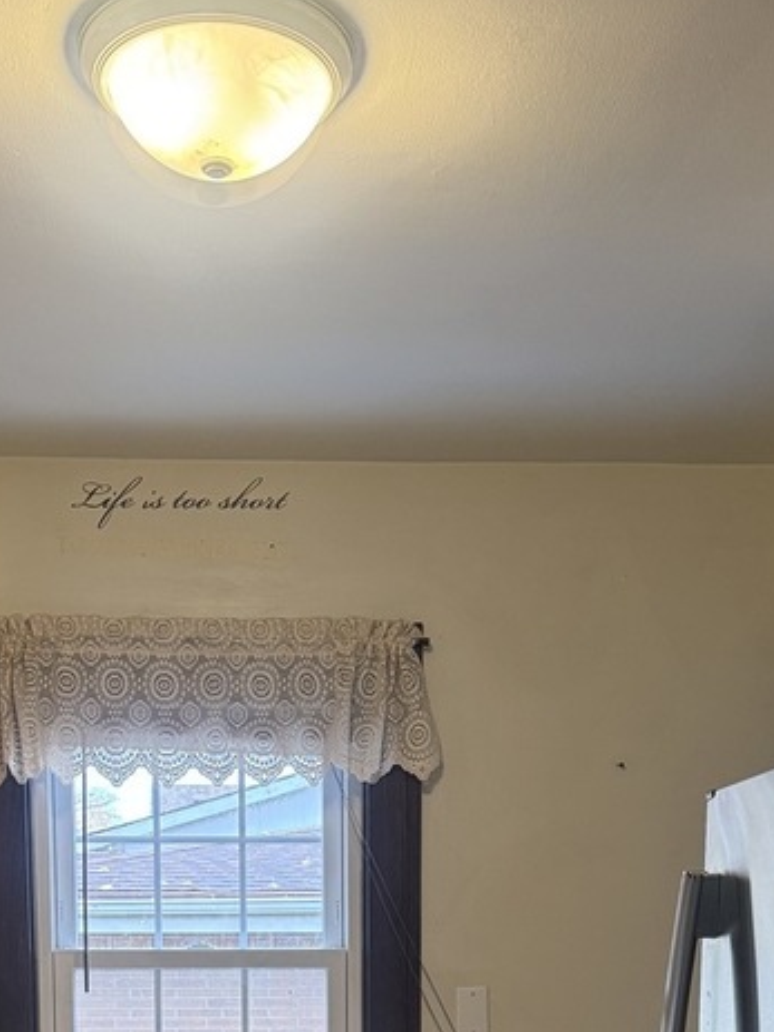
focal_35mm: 56
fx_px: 1670
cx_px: 317
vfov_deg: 31.0
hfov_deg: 26.0
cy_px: 1101
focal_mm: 6.76
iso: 320
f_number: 1.78
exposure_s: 1/120
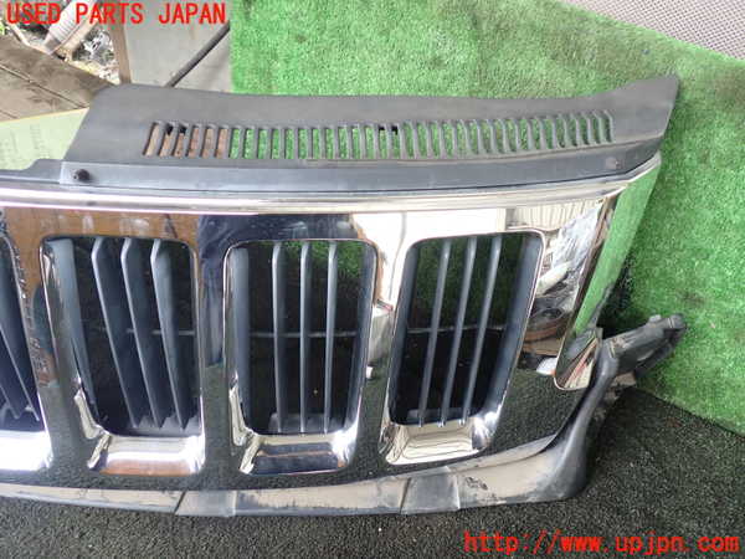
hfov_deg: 60.0
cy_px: 280
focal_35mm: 30
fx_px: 646
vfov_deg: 46.8
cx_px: 372
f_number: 2.3
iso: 200
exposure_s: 1/60
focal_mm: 5.4
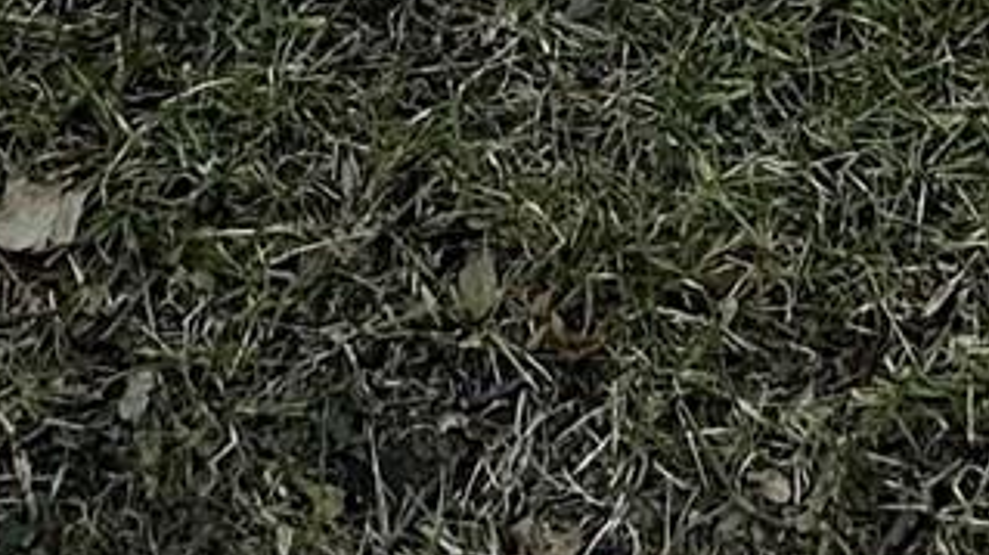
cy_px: -1587
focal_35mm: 98
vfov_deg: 8.1
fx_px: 2568
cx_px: 753
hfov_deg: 21.6
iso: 50
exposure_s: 1/1103
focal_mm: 2.22
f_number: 2.2
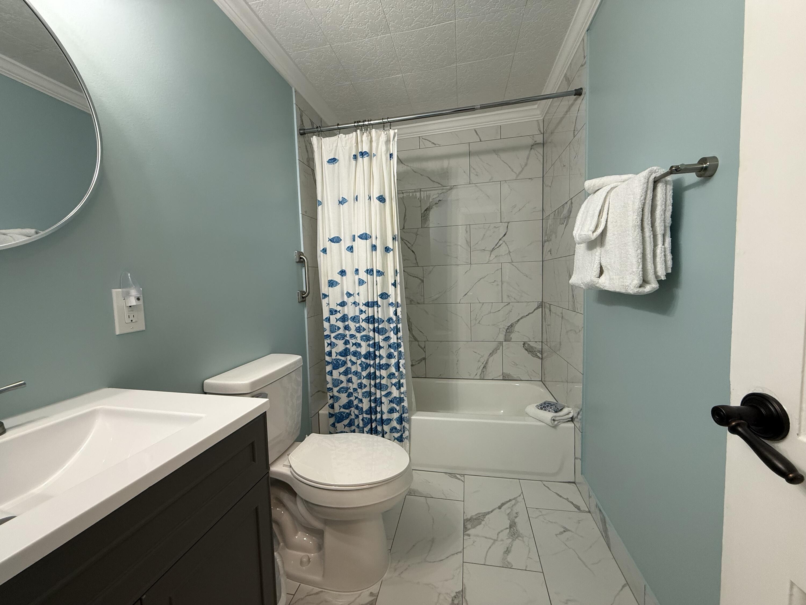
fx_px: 326
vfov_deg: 85.7
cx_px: 403
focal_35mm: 14
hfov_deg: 102.1
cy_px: 302
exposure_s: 1/120
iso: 250
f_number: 2.2
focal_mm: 2.22
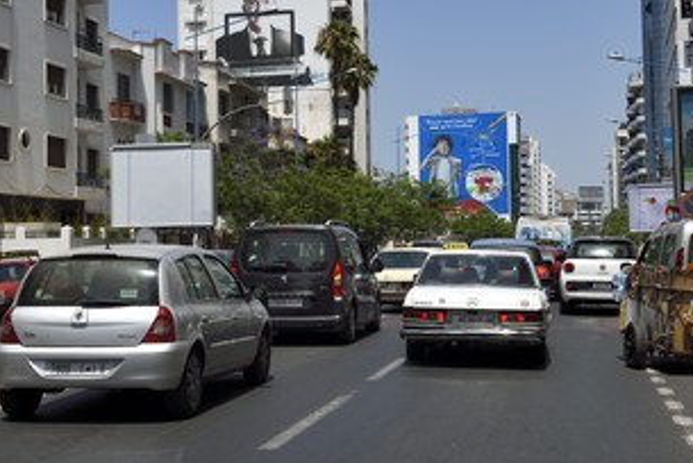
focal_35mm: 55
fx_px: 1060
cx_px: 402
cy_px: 154
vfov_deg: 24.6
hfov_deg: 36.1
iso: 200
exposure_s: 1/400
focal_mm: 40
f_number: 11
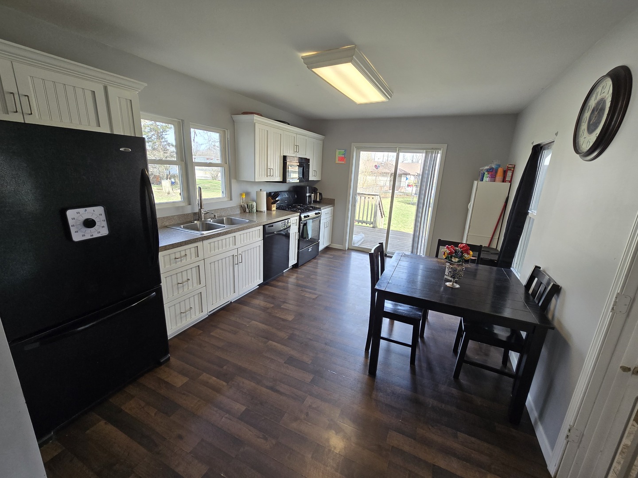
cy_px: 239
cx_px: 319
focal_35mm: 13
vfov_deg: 89.9
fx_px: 240
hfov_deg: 106.2
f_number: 2.2
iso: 80
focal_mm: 2.2
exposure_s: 1/60
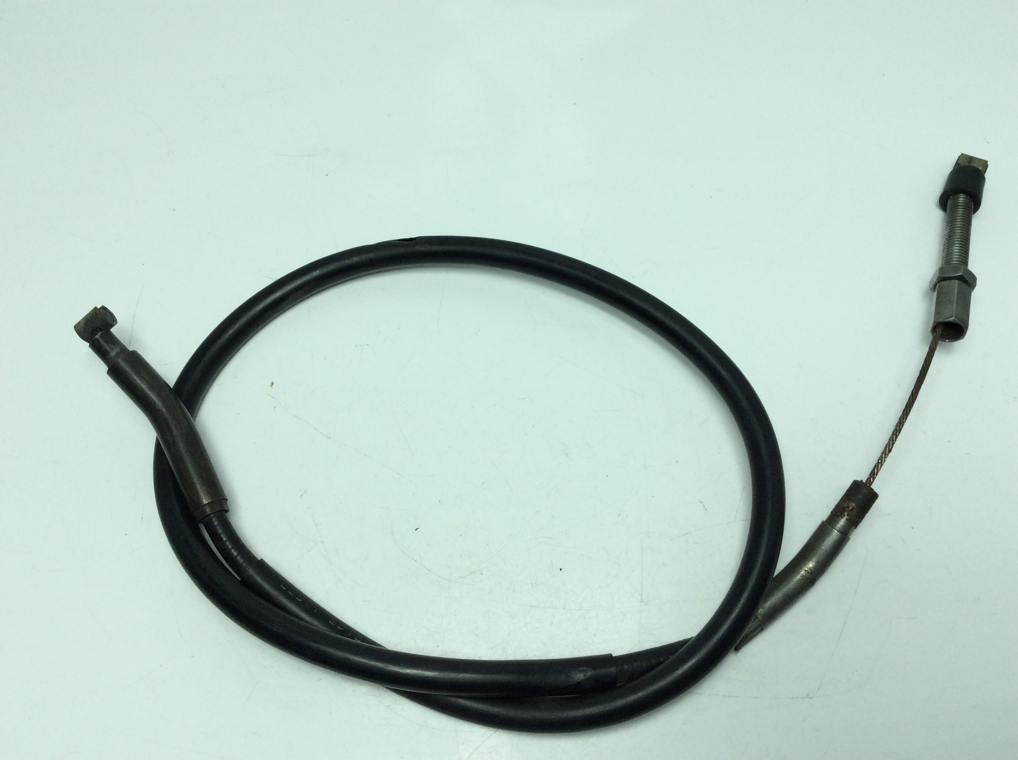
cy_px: 380
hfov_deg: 56.9
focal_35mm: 32
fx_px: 940
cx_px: 509
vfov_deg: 44.1
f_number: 2.4
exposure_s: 1/561
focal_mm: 3.3
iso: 32
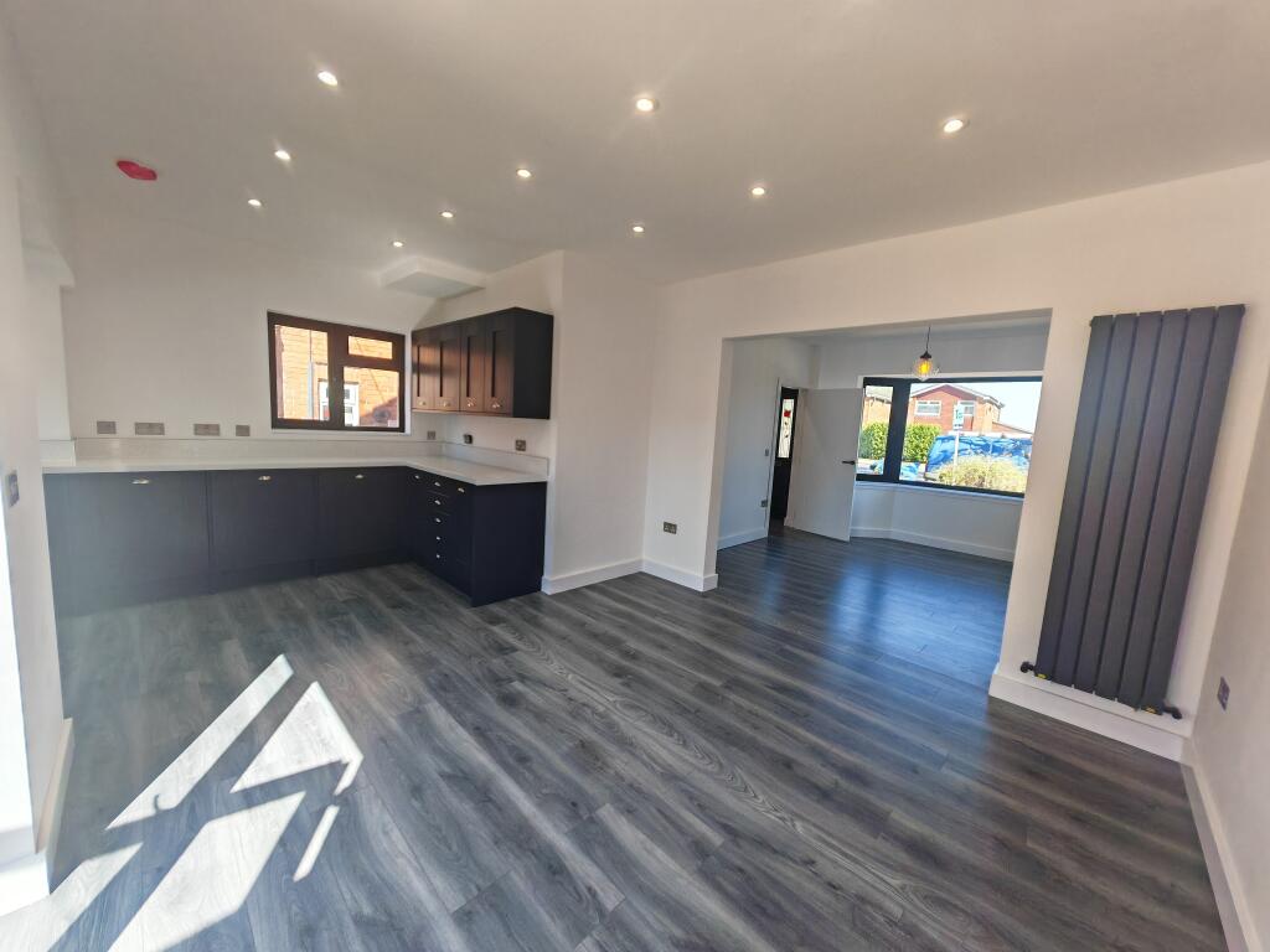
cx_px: 635
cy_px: 476
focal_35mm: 13
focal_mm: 1.82
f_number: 2
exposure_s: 1/110
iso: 50
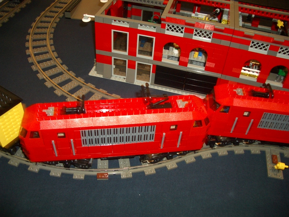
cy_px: 108
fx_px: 292
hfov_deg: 52.6
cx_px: 144
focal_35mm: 35
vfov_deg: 40.7
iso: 100
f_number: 2.6
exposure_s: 1/60
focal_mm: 5.8
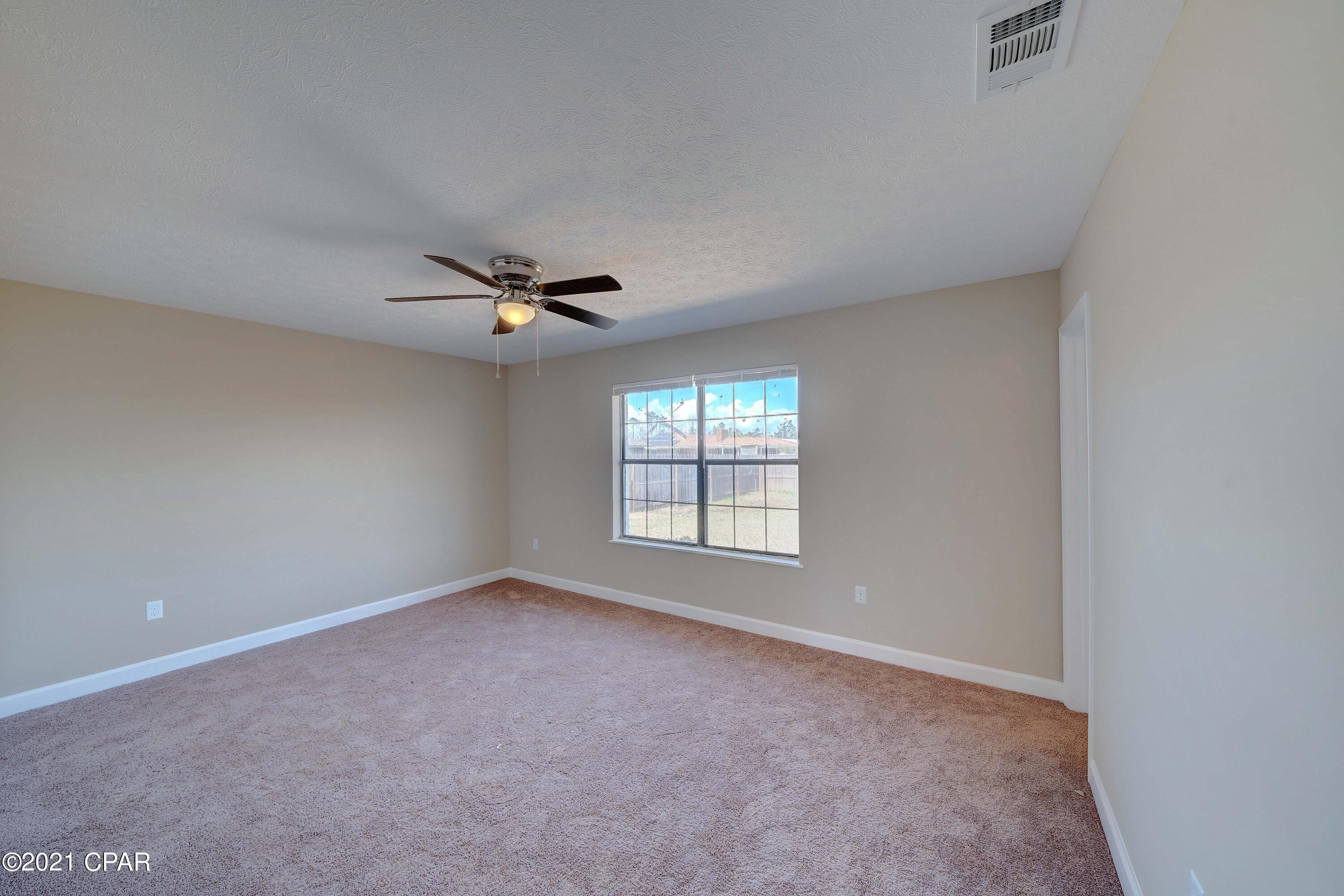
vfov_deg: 90.0
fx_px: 448
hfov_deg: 112.6
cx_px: 672
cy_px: 448
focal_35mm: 12
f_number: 8
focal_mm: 12
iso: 100
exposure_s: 1/10
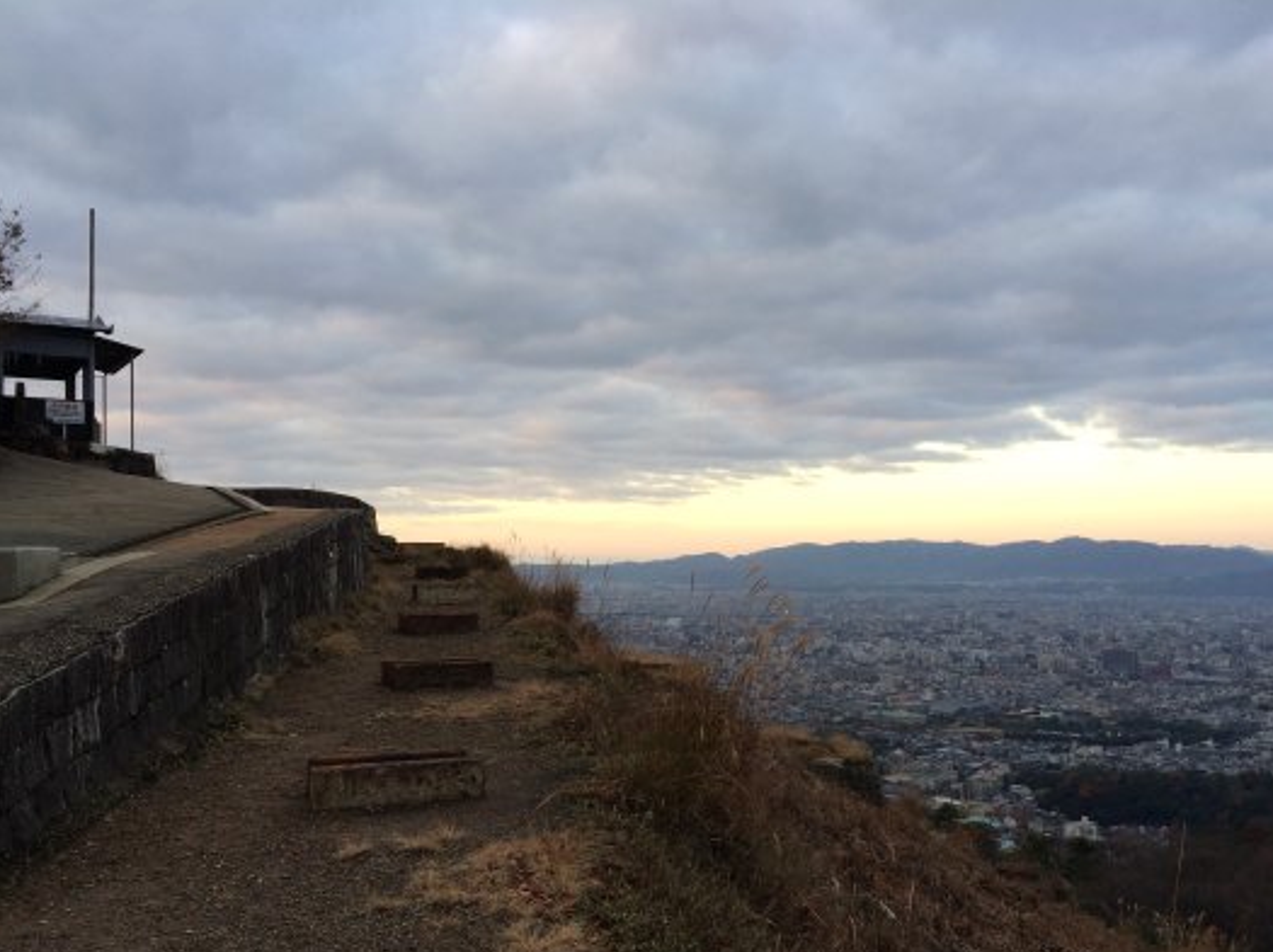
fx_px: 1286
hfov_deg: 52.6
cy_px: 551
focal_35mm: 35
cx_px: 657
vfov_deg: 40.5
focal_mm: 4.12
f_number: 2.2
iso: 40
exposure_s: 1/60
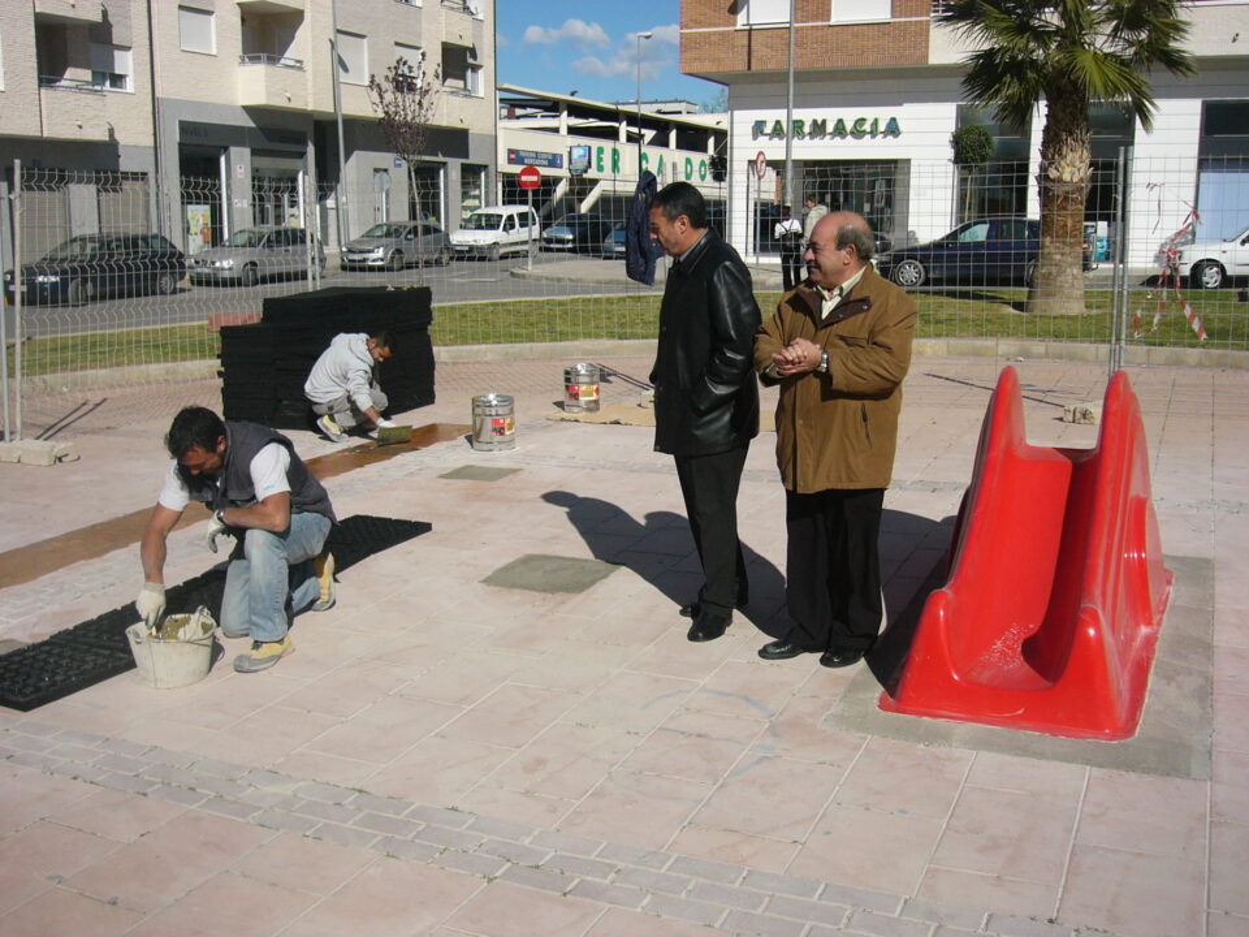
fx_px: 1263
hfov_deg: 52.6
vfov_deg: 40.7
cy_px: 468
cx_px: 624
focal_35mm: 35
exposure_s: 1/320
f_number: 8
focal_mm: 5.8
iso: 50
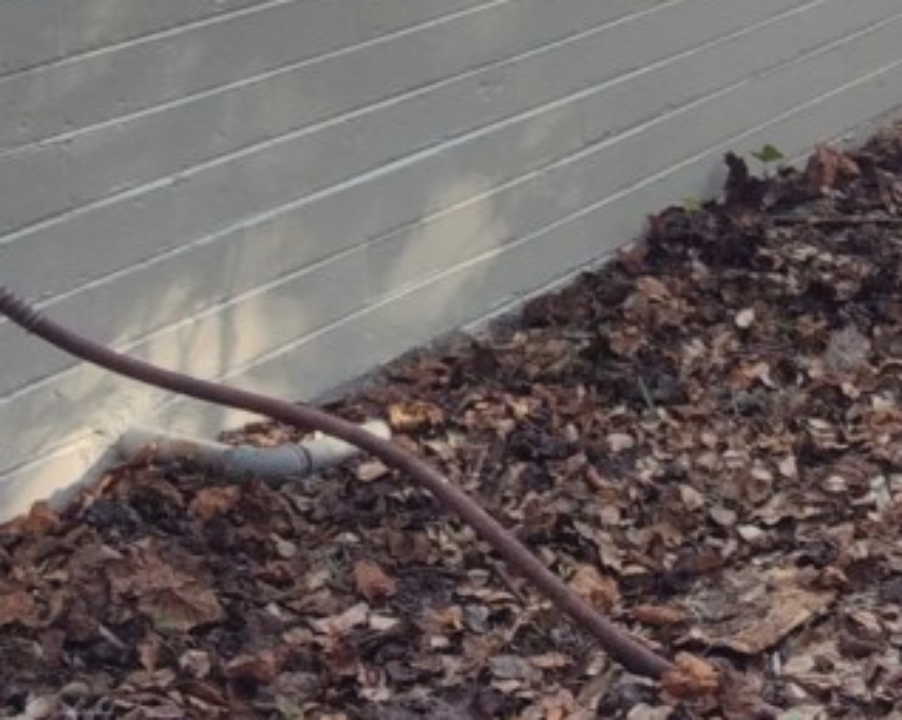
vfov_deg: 16.3
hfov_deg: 20.7
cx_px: 993
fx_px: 2348
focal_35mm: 88
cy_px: -283
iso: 60
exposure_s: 1/40
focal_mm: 3.69
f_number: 2.65
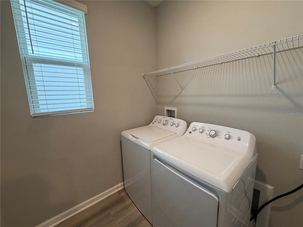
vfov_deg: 85.7
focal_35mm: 14
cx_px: 152
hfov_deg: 102.1
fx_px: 123
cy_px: 114
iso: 320
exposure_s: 1/120
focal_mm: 2.22
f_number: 2.2
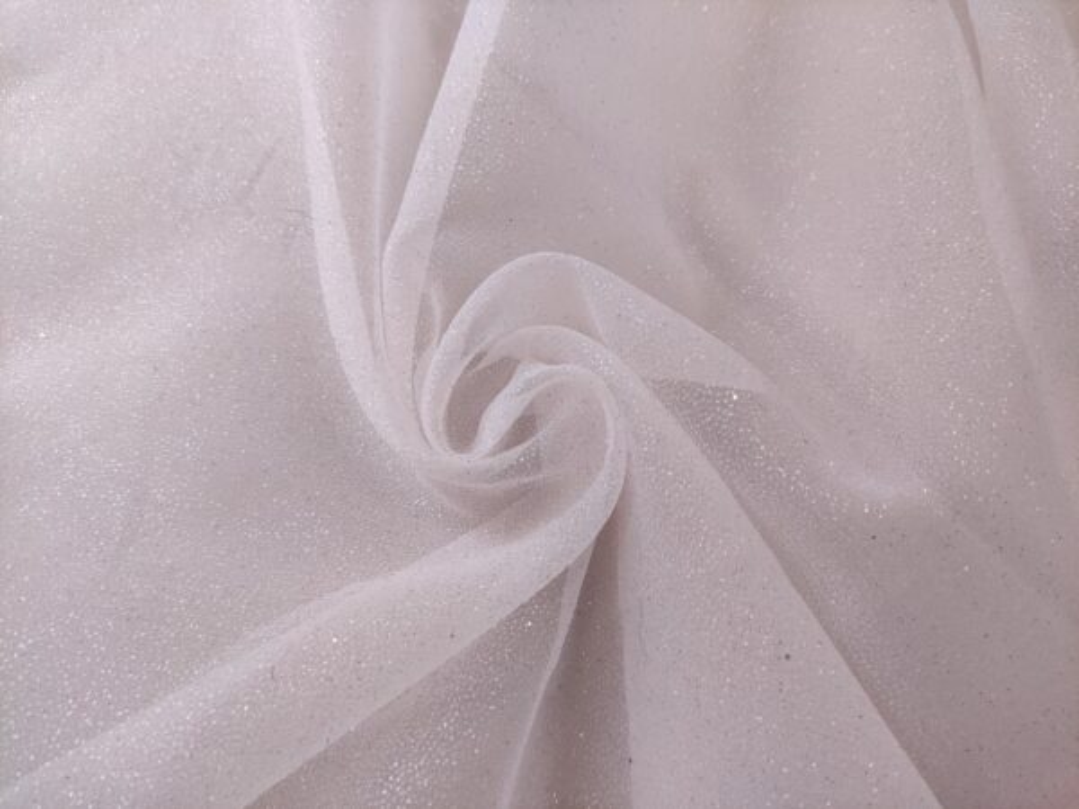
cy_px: 404
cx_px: 540
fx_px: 779
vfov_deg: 54.9
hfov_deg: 69.4
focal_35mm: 25
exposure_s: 1/160
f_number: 1.89
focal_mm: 5.43
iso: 160
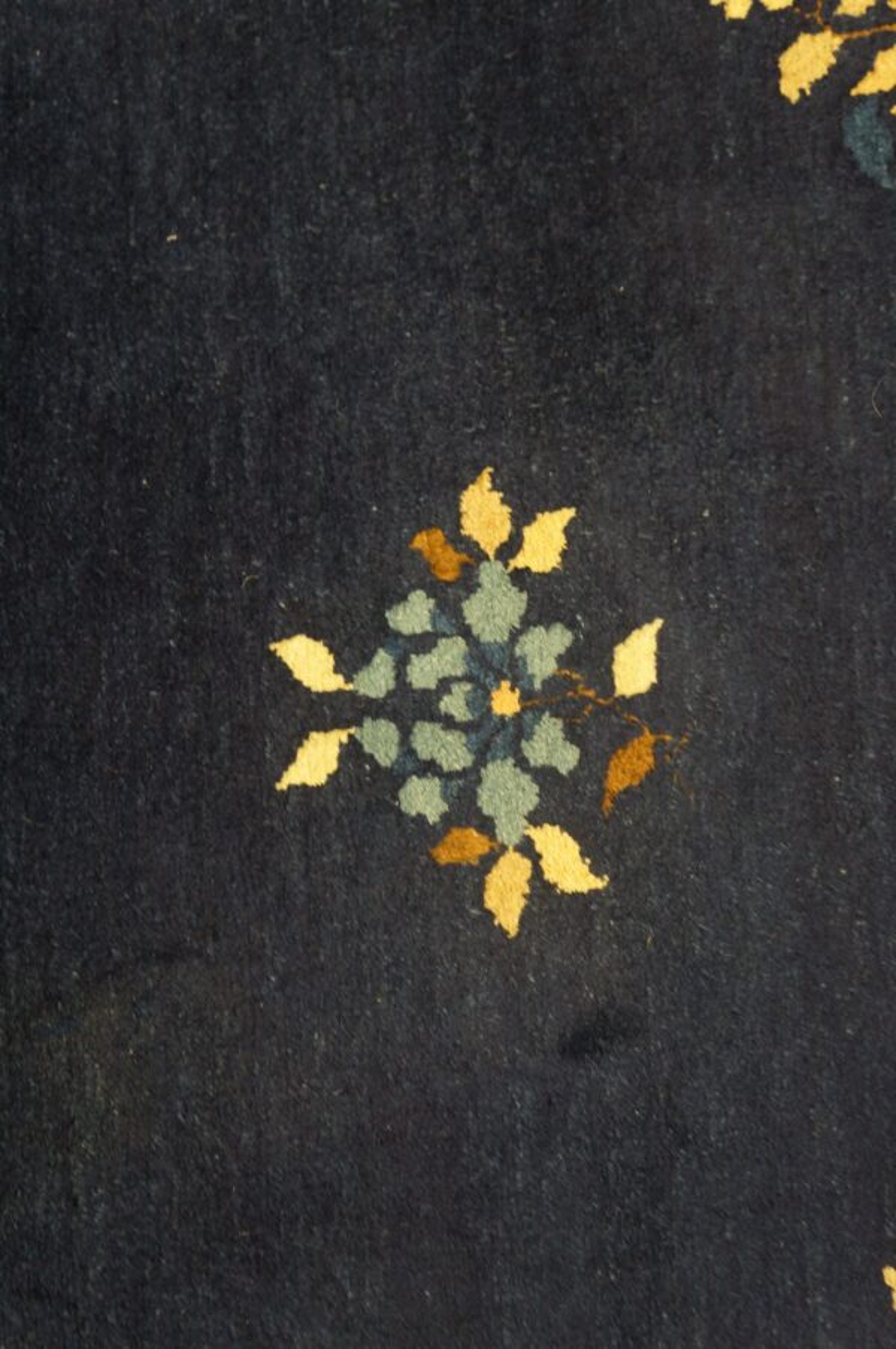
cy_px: 674
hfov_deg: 41.6
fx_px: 1179
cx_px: 448
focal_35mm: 32
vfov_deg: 59.5
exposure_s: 1/60
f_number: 4
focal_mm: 21
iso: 2000
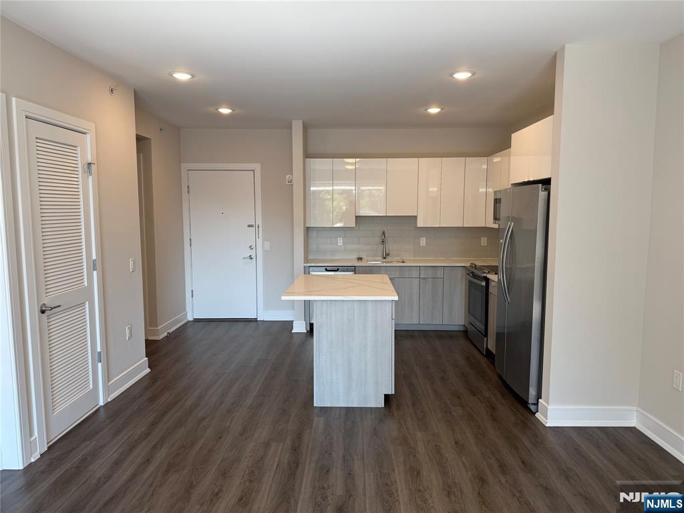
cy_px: 256
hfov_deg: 71.6
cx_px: 342
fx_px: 474
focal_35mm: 24
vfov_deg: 56.8
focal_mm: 6.76
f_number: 1.78
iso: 80
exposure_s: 1/120
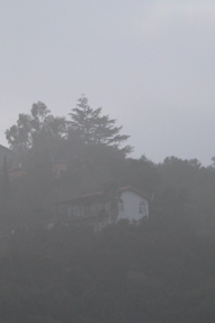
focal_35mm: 328
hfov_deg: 4.2
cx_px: 42
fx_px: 2935
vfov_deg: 6.3
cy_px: 198
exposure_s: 1/60
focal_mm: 31.3
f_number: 2.8
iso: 150
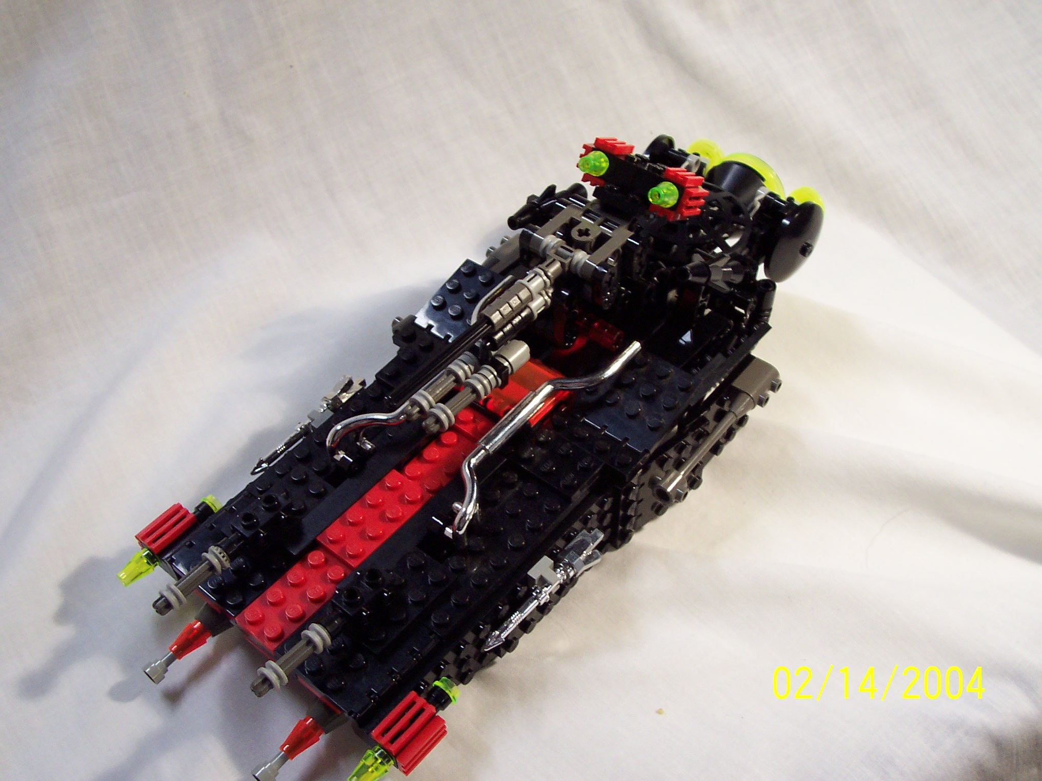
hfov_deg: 50.1
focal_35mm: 37
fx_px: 1114
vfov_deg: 38.7
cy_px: 390
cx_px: 521
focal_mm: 5.6
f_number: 2.8
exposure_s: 1/30
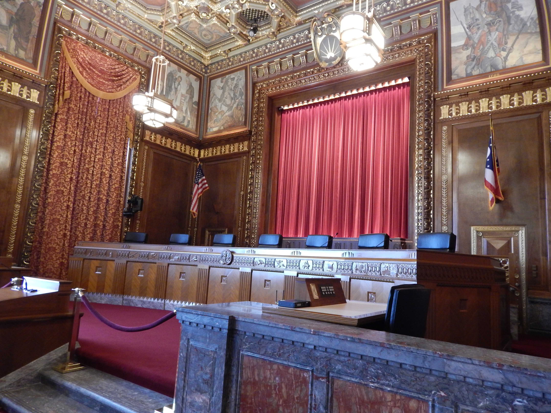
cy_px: 206
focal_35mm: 23
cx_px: 276
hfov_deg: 73.9
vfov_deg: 58.9
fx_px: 366
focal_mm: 4
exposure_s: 1/13
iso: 400
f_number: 3
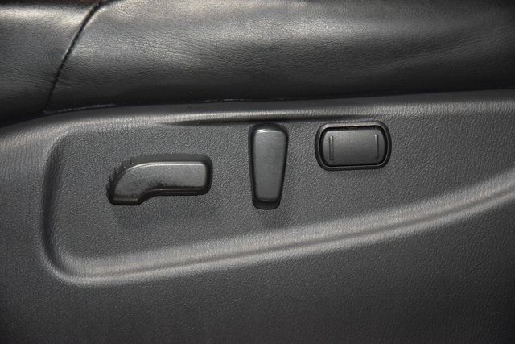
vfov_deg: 13.0
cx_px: 258
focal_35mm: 105
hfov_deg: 19.5
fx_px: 1502
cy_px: 172
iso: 2200
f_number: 4.5
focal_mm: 70
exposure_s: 1/60
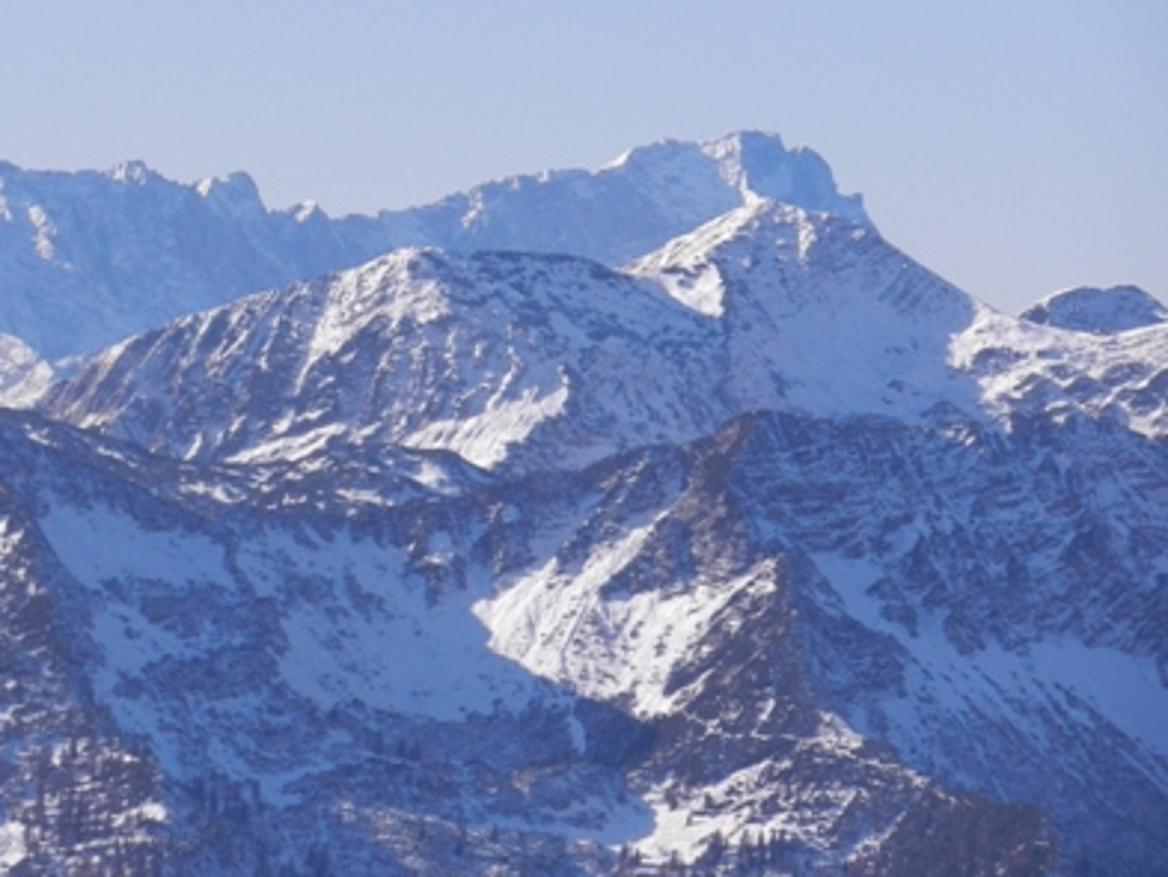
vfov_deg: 4.8
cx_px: 232
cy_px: 199
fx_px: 10396
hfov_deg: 6.4
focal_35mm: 308
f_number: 5.3
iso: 160
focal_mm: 34
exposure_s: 1/1000
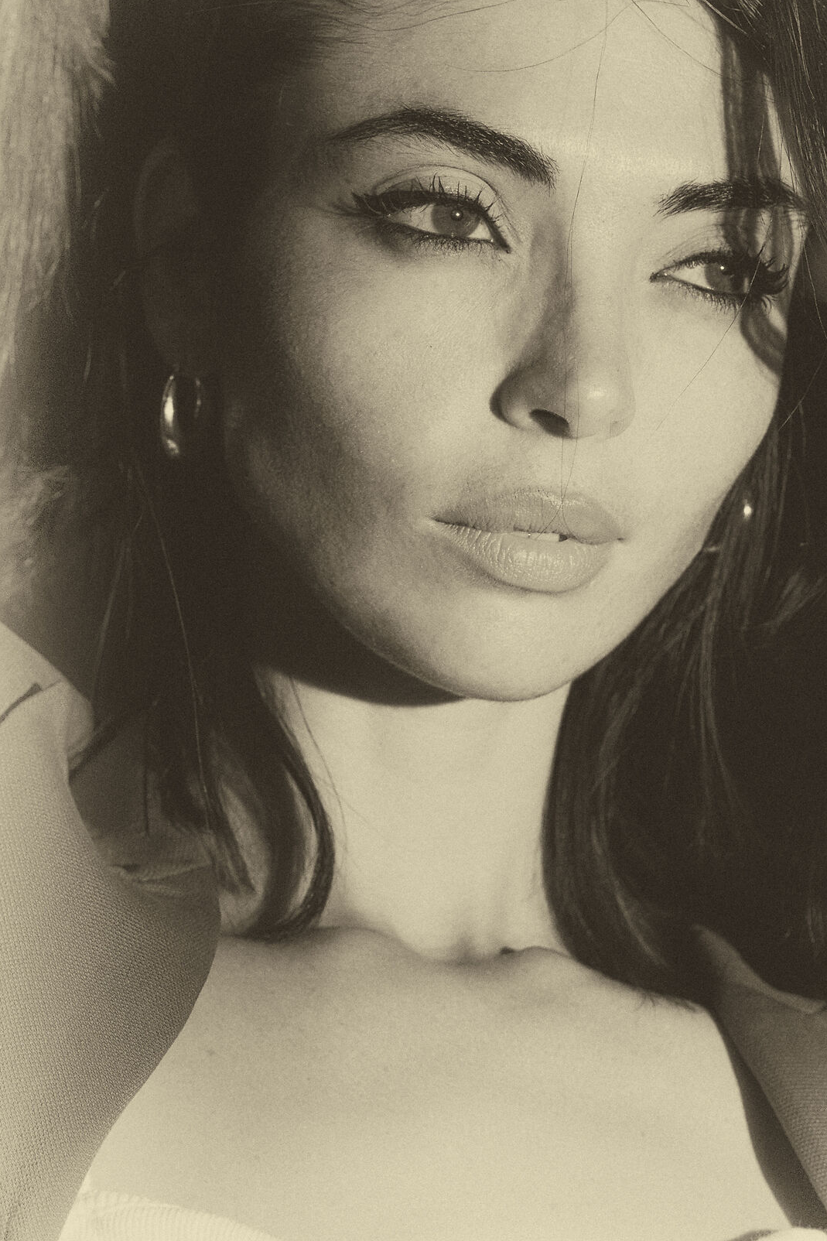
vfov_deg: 10.2
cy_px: 573
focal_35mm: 202
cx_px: 501
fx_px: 6962
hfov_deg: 6.8
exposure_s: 1/125
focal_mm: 90
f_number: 4.5
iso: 320
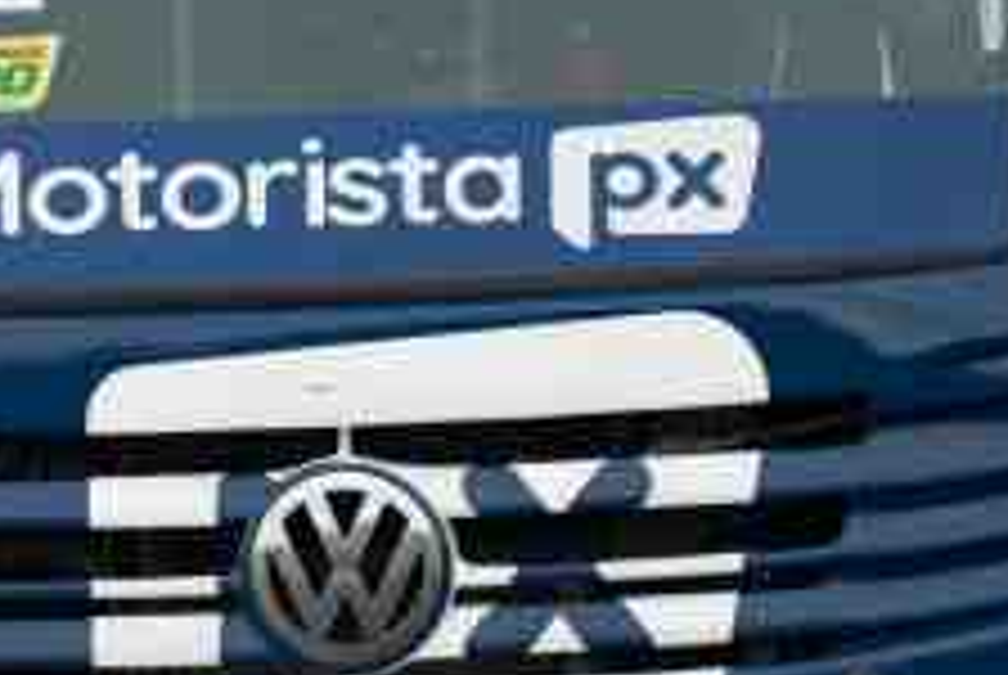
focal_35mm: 1825
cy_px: -178
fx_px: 51166
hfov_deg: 1.1
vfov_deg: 0.8
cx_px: 50
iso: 200
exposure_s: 1/400
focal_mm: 400
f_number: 2.8
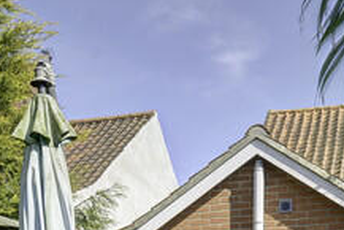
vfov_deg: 18.5
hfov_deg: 30.3
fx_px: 631
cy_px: 334
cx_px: 224
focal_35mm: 66
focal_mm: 14
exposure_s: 1/40
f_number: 10
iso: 100
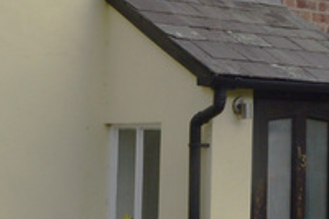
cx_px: 262
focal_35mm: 106
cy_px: 30
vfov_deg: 12.8
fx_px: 965
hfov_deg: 19.2
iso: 400
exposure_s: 1/400
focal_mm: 13
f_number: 11
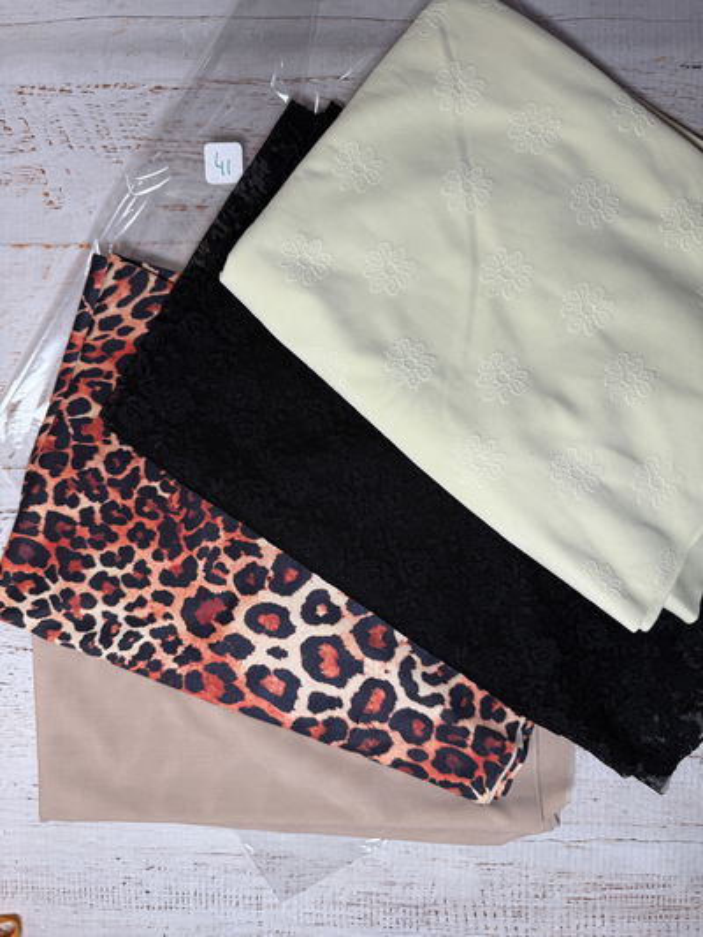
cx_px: 352
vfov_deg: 71.6
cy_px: 468
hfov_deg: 56.8
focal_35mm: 24
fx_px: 650
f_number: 1.78
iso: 50
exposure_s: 1/120
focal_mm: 6.76
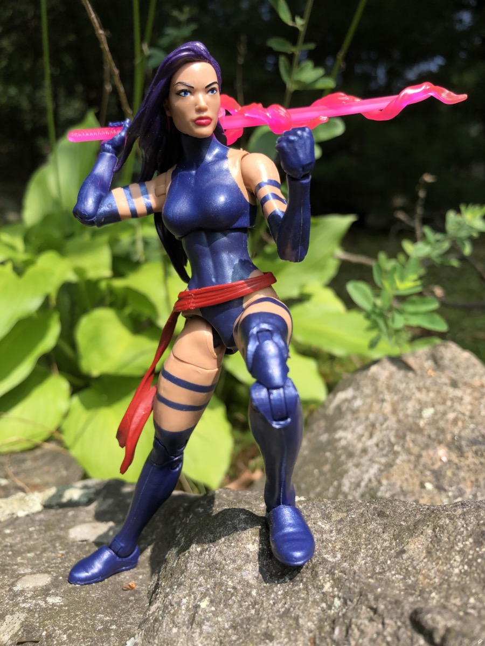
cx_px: 242
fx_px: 542
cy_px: 323
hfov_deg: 48.2
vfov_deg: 61.7
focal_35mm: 29
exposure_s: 1/934
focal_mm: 3.99
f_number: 1.8
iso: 20
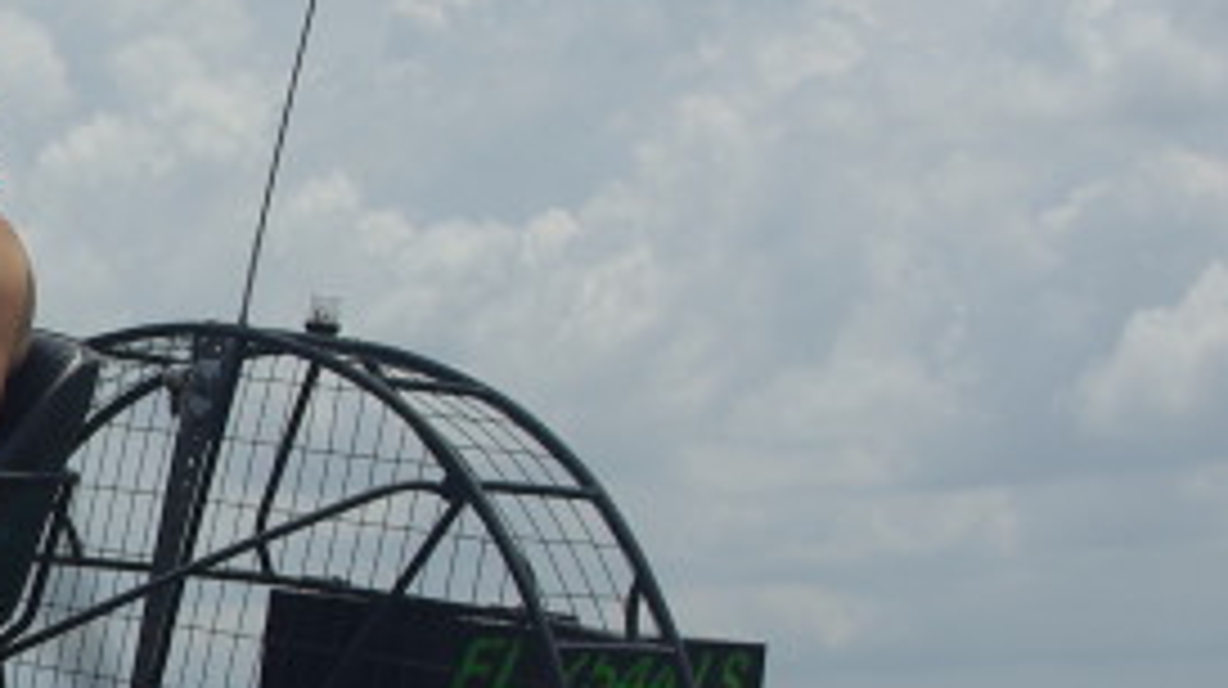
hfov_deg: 10.7
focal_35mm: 193
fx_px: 6279
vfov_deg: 6.3
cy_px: 623
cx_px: -783
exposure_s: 1/1000
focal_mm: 32.5
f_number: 5.6
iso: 100
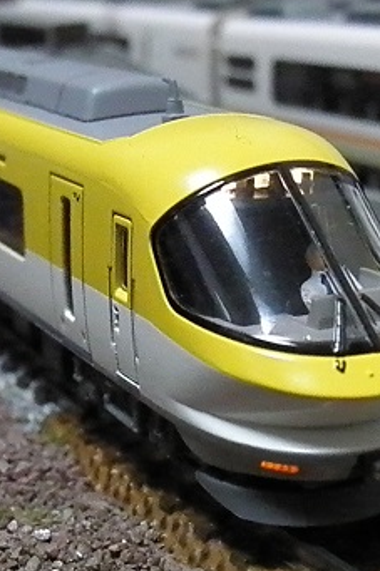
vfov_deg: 26.3
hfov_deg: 17.7
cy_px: 279
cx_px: 146
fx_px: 1220
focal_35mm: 77
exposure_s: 1/100
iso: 3200
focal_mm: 7.3
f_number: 3.9
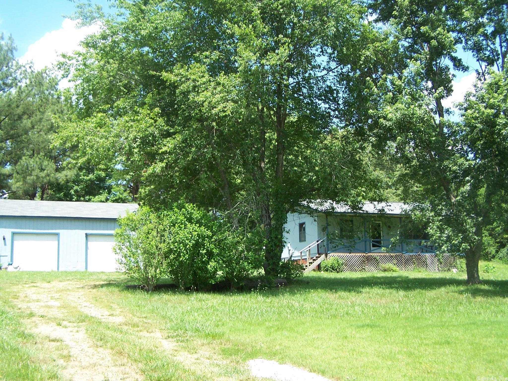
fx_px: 558
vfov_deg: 37.7
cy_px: 190
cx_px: 254
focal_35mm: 38
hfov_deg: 49.0
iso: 80
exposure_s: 1/350
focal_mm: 6.3
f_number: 2.8
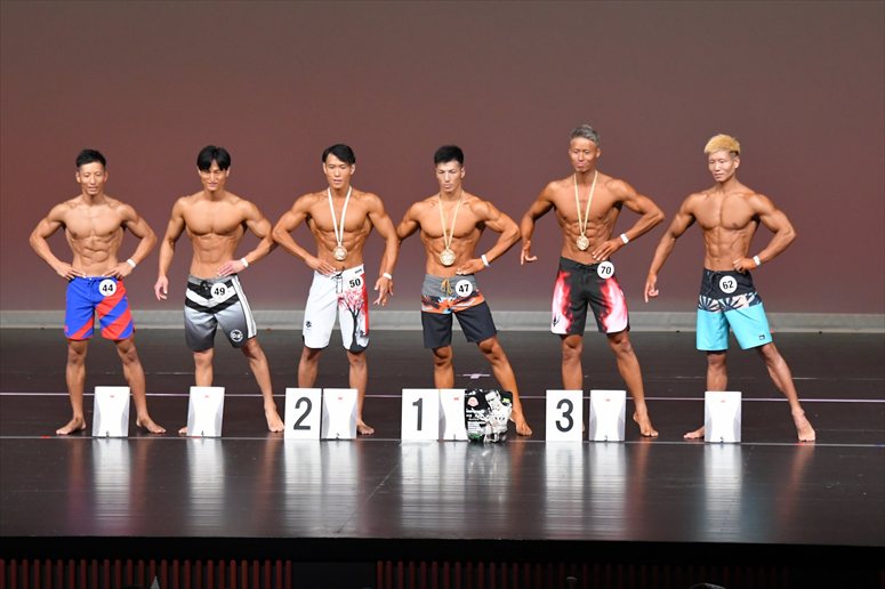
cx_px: 442
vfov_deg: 7.3
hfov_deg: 11.0
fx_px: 4595
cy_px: 294
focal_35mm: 187
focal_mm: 125
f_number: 5.6
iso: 4000
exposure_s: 1/400
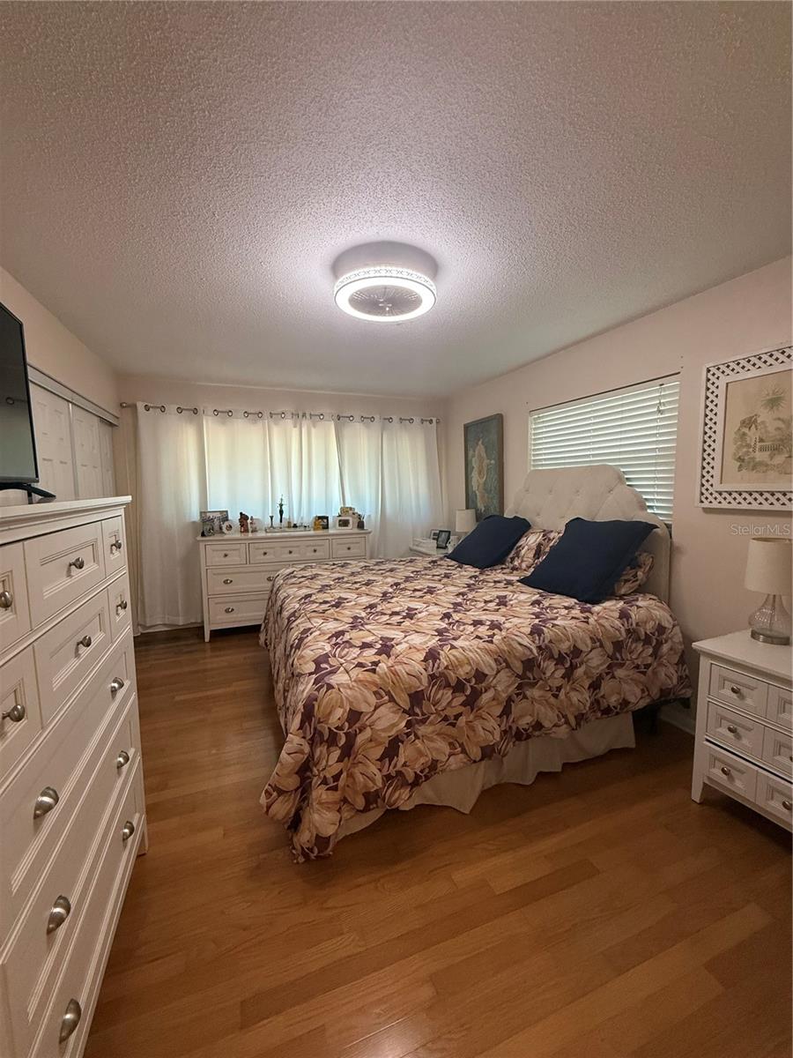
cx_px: 396
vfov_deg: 102.1
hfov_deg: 85.7
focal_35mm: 14
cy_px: 529
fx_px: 428
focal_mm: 2.22
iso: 320
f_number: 2.2
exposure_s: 1/120
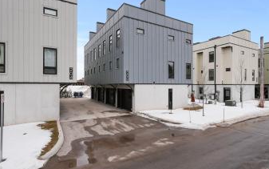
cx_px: 131
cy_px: 90
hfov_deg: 88.0
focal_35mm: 19
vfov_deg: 62.2
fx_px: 139
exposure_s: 1/800
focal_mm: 14
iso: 2000
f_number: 18
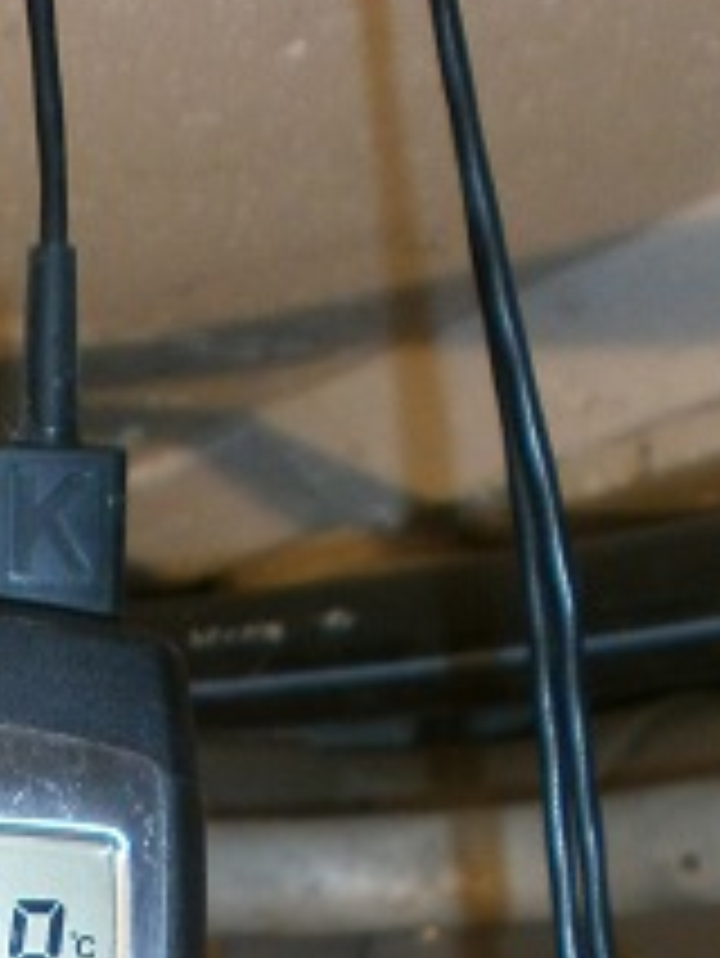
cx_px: -112
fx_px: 2632
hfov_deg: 15.1
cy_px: 1475
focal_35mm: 95
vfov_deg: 18.2
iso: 125
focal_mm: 4.8
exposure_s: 1/30
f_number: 2.9
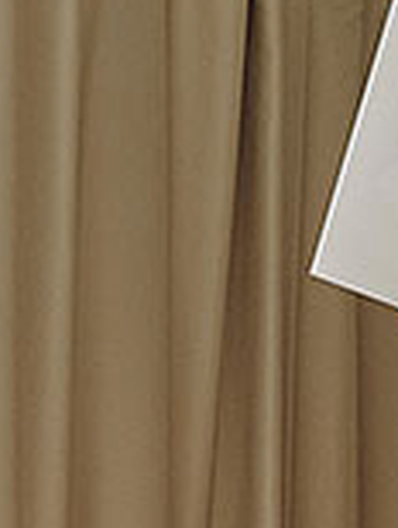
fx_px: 4235
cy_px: 1126
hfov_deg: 5.3
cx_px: 834
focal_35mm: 277
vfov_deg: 6.9
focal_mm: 50
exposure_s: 10
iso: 250
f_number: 9
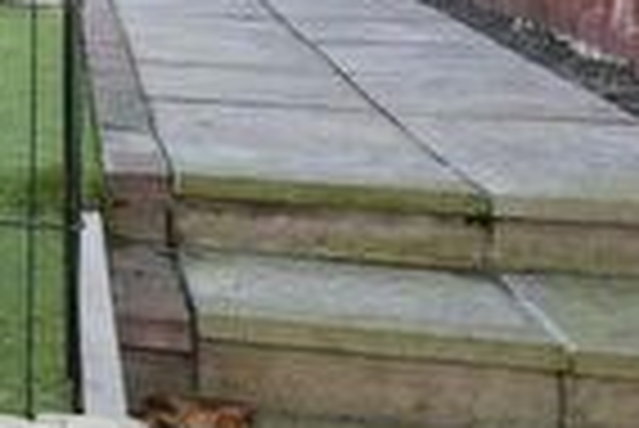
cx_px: -472
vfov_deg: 16.9
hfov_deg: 20.4
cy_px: -191
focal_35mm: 74
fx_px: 1315
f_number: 8
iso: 125
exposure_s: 1/60
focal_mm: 10
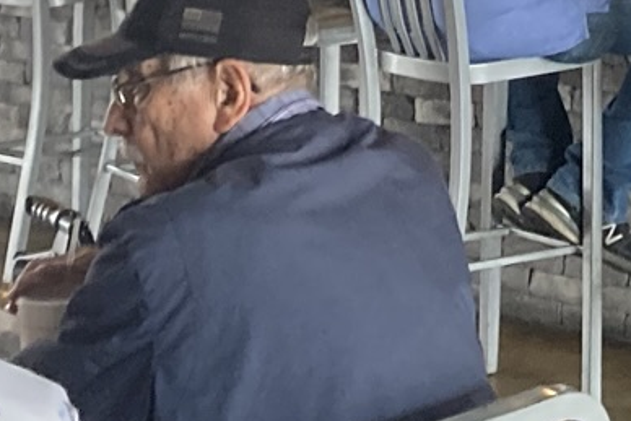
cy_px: -666
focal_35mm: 150
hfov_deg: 13.0
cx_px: 904
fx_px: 2630
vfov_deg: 8.2
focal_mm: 3.99
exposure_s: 1/60
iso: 250
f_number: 1.8
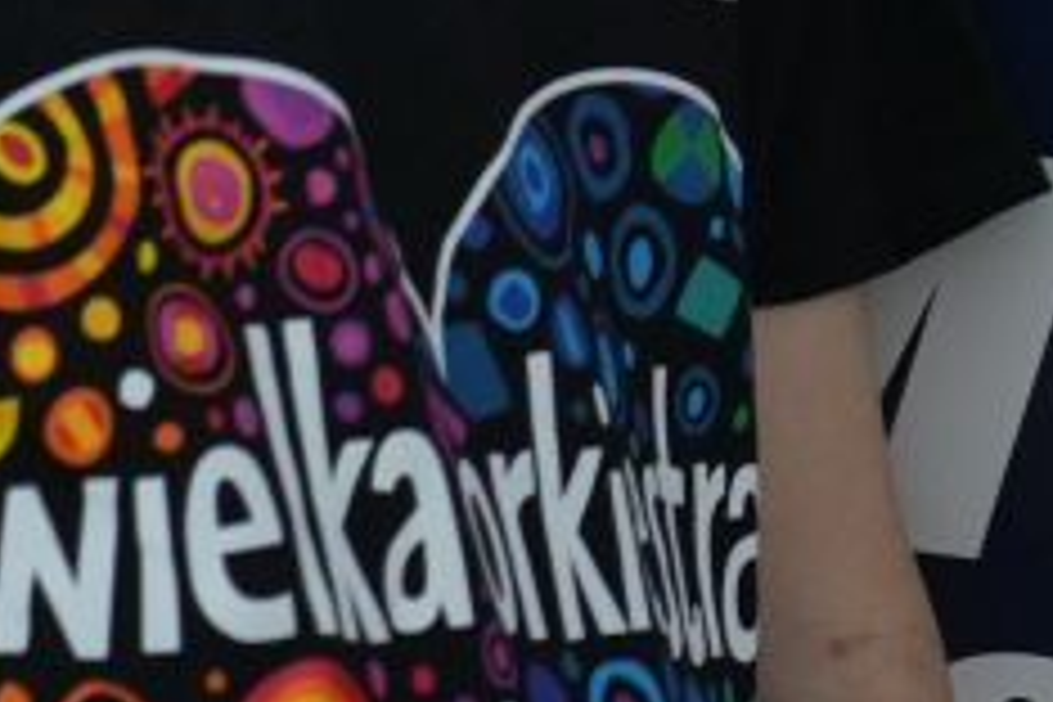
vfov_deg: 4.9
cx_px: 882
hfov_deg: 7.5
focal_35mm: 274
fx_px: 8014
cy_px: -1114
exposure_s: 1/80
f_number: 5
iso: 2500
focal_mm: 50
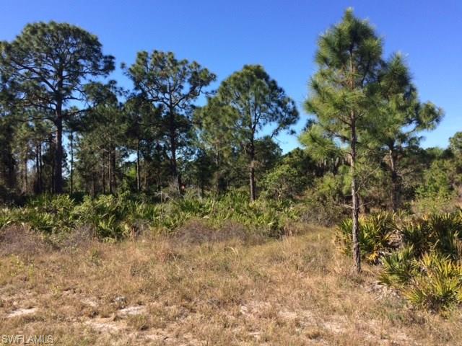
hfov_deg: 61.7
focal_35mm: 29
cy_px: 173
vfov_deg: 48.2
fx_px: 387
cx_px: 231
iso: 32
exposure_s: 1/1244
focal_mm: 4.15
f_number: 2.2
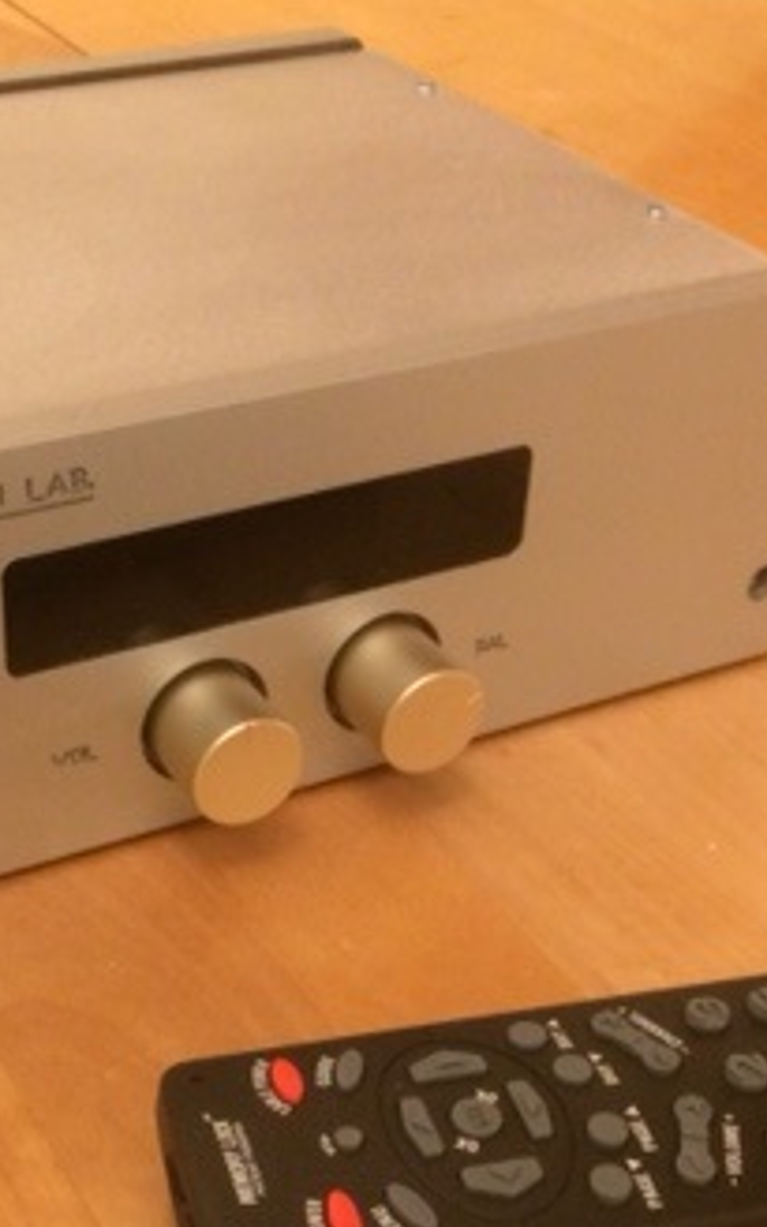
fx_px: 2007
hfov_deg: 21.6
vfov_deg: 33.7
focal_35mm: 60
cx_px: 284
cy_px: 808
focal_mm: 4.15
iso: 320
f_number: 2.2
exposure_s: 1/20
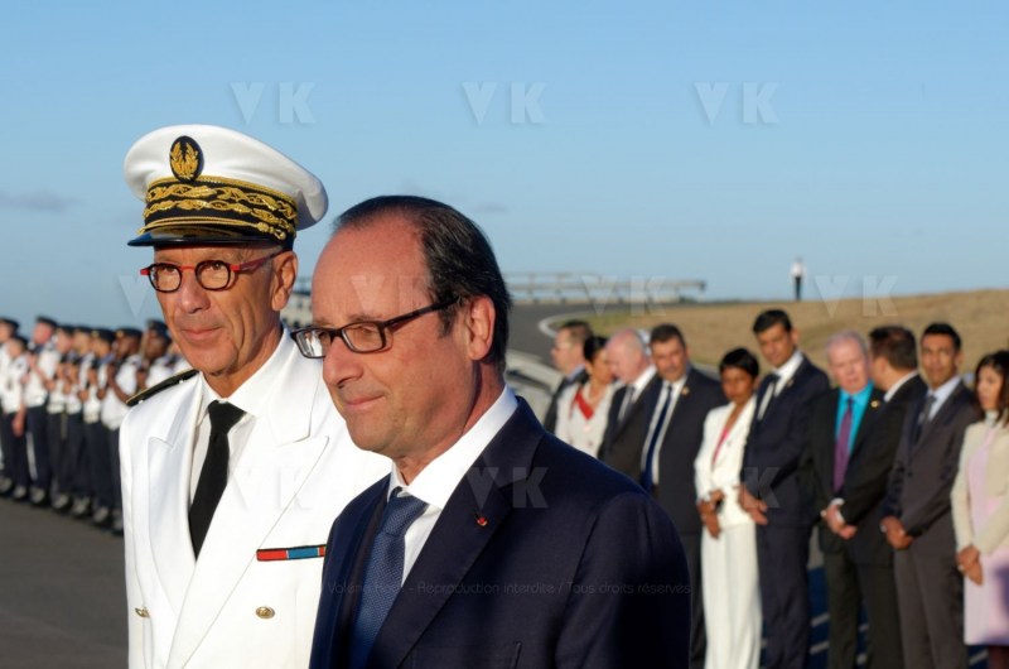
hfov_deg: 19.5
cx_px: 504
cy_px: 334
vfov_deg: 13.0
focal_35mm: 105
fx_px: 2937
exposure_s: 1/500
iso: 250
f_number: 8
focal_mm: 70
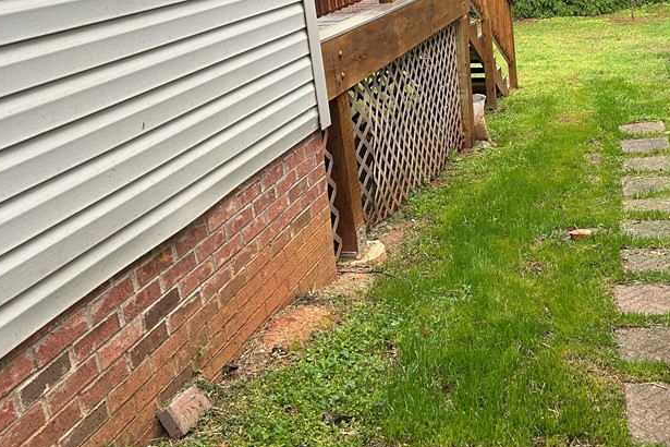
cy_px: 105
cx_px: 509
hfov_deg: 42.2
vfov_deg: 29.3
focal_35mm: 45
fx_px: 837
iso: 125
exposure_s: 1/76
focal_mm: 5.7
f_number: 1.5
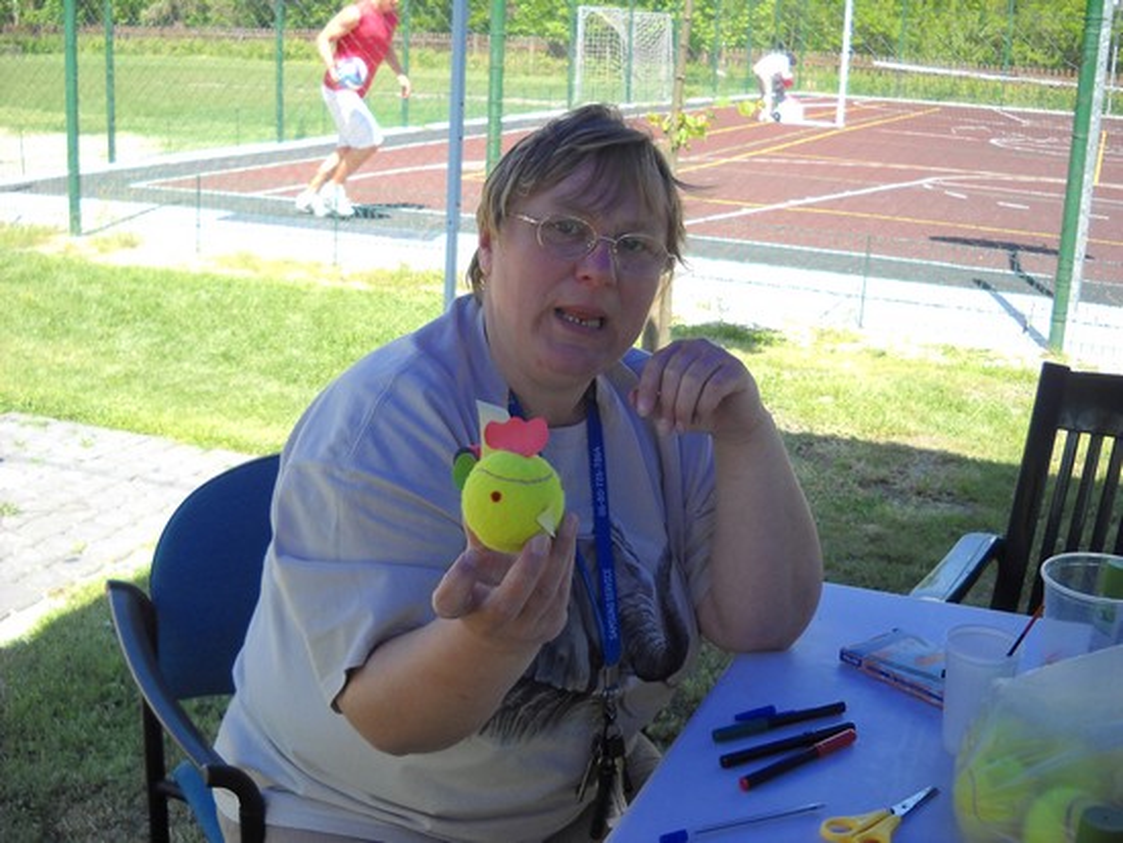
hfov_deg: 45.8
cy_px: 422
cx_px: 562
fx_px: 1331
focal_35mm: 41
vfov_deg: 35.2
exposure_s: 1/260
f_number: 3.1
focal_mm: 6.72
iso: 64
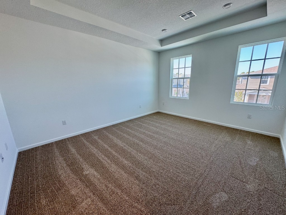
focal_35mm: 14
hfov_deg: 102.1
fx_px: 116
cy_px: 108
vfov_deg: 85.7
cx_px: 143
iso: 125
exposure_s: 1/120
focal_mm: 2.22
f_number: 2.2
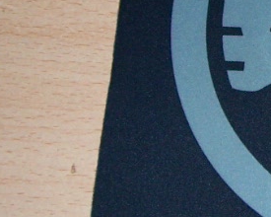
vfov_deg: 10.6
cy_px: -2
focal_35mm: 145
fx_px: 1163
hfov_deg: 12.8
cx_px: 376
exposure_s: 1/60
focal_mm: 5.6
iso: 80
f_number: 2.7
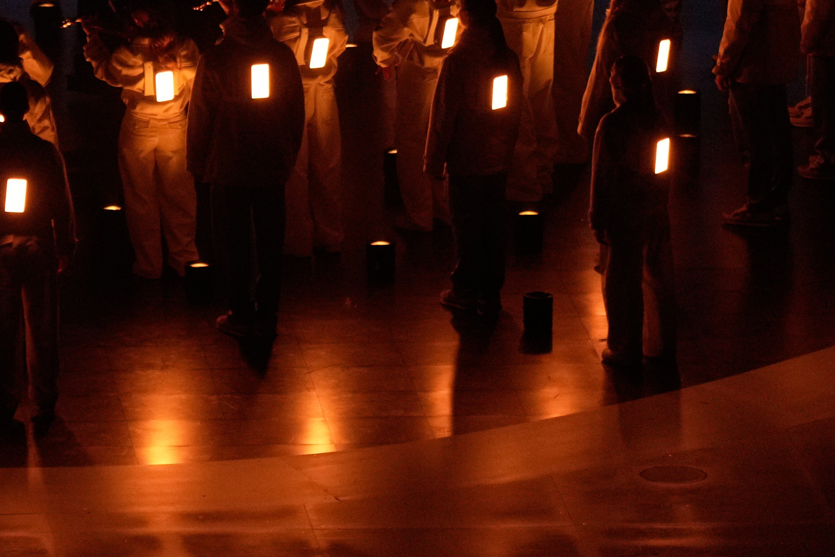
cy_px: -265
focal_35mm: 426
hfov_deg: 4.8
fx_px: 9881
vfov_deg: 3.2
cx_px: -58
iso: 2000
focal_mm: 132
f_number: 2.8
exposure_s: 1/400
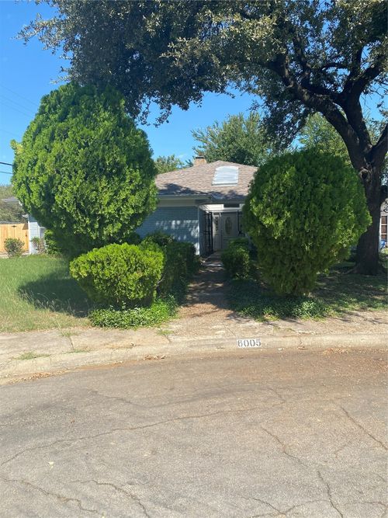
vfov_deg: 67.3
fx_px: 389
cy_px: 259
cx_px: 194
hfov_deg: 53.0
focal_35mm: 26
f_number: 1.8
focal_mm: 4.25
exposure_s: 1/1653
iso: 32
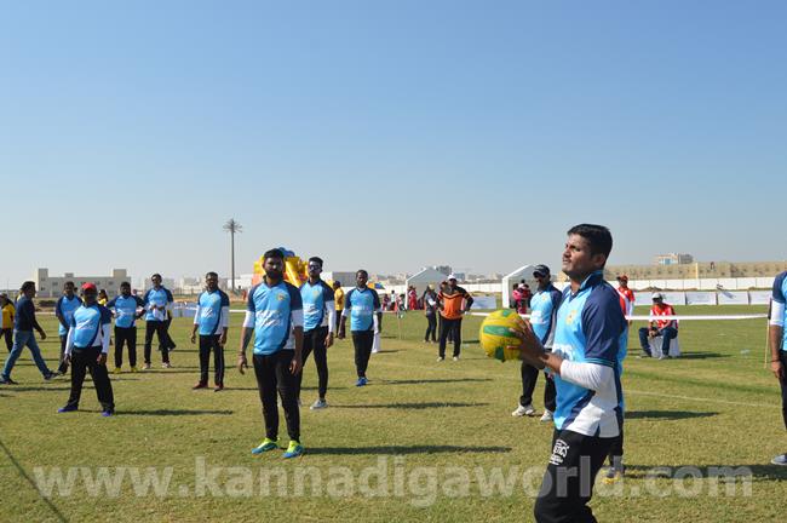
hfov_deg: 57.3
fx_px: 721
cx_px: 394
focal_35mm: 33
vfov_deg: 39.9
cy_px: 262
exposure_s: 1/320
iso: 100
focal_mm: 22
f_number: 9
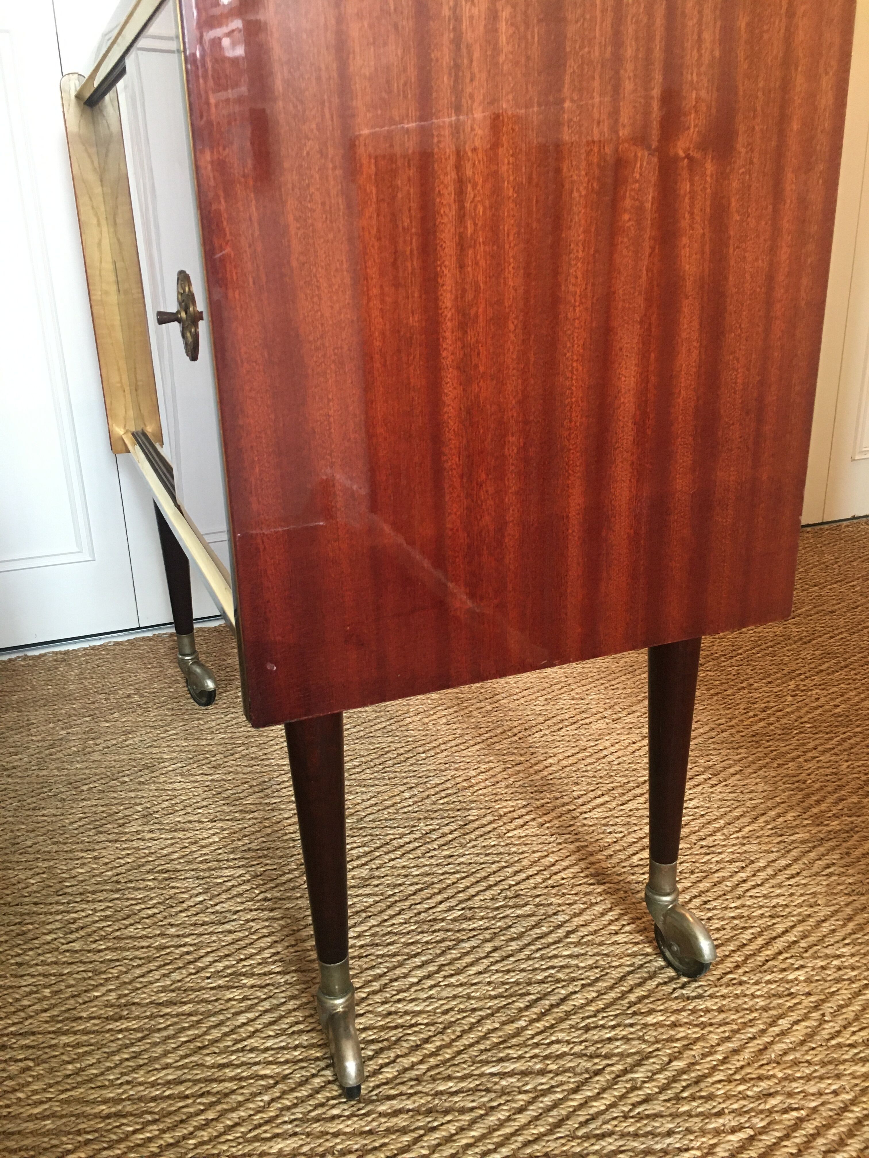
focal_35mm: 29
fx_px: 971
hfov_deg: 48.2
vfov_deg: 61.7
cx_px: 434
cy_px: 579
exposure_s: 1/33
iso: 160
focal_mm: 4.15
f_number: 2.2
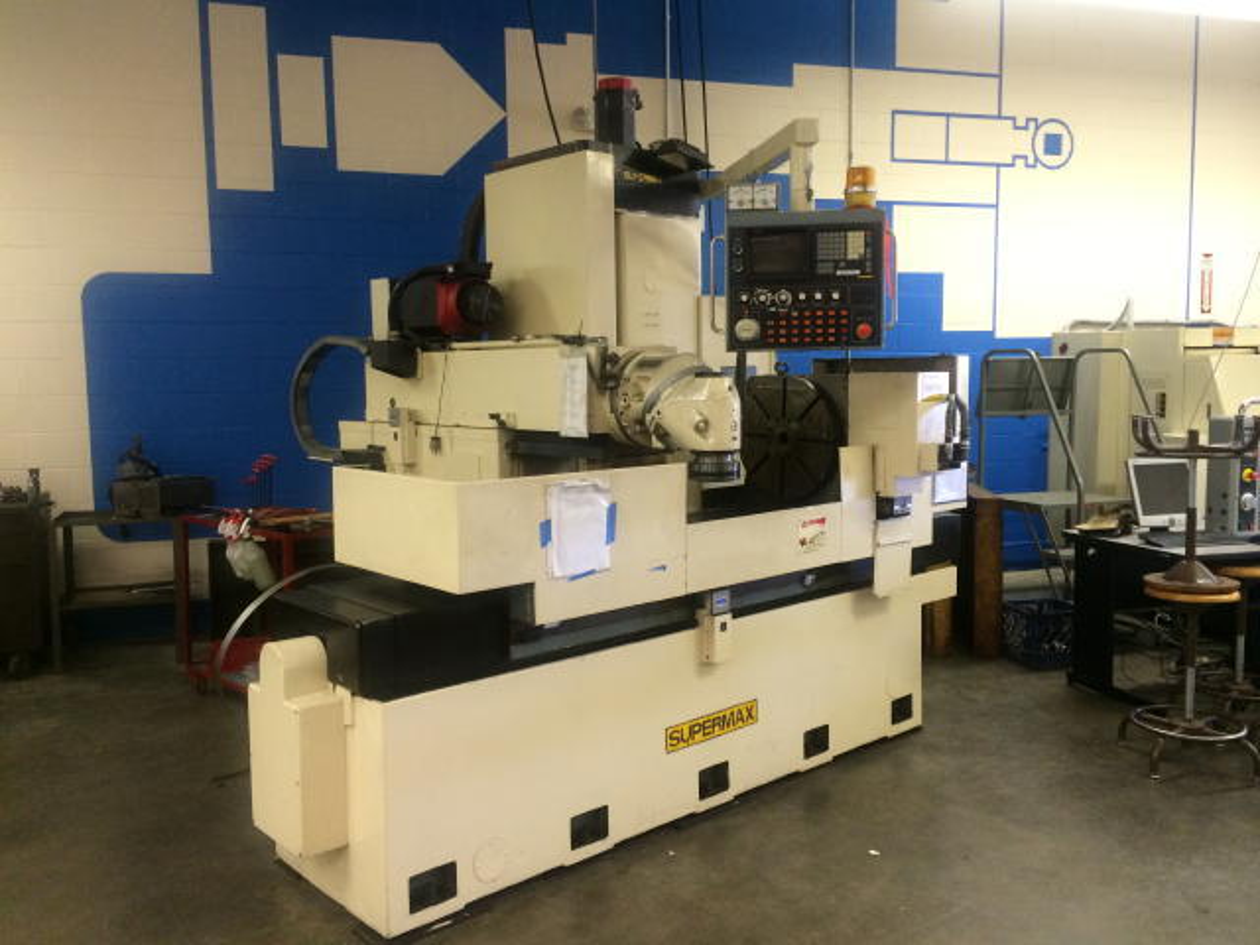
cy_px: 472
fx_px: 1092
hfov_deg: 60.0
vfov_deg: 46.8
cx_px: 630
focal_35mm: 30
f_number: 2.2
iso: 200
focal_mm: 4.12
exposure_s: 1/30
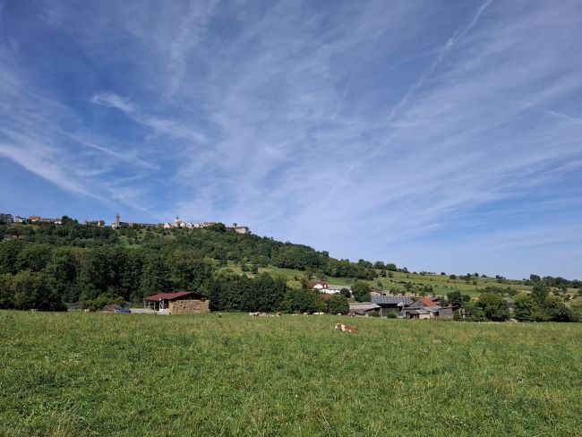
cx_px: 291
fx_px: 387
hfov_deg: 73.9
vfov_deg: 58.9
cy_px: 218
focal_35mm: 23
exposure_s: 1/2217
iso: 50
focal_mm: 5.54
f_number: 1.8
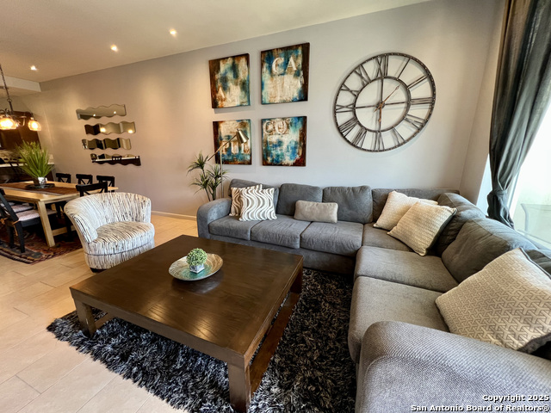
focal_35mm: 13
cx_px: 276
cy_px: 206
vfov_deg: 89.9
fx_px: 207
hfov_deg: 106.2
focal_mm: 1.57
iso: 200
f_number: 1.8
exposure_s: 1/60
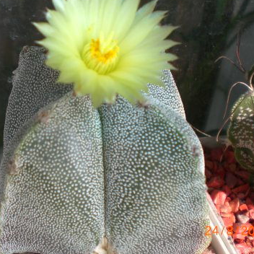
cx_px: 66
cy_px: 93
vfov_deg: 28.0
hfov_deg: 27.8
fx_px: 506
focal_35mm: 61
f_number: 3.1
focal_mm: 6.3
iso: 50
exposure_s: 1/125
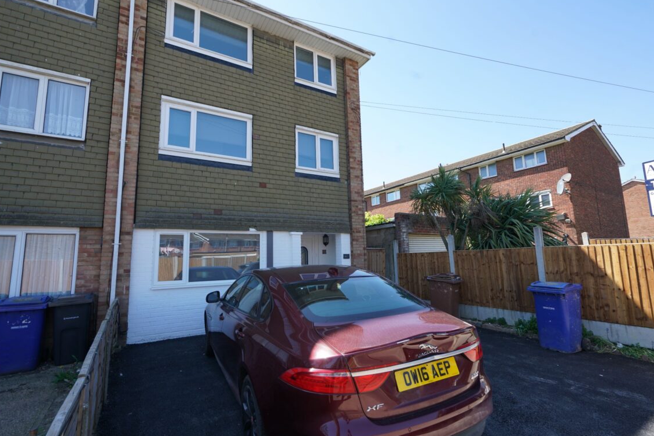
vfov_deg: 70.4
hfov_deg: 93.3
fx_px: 309
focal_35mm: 17
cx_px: 330
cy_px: 216
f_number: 8
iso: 100
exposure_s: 1/80
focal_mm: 16
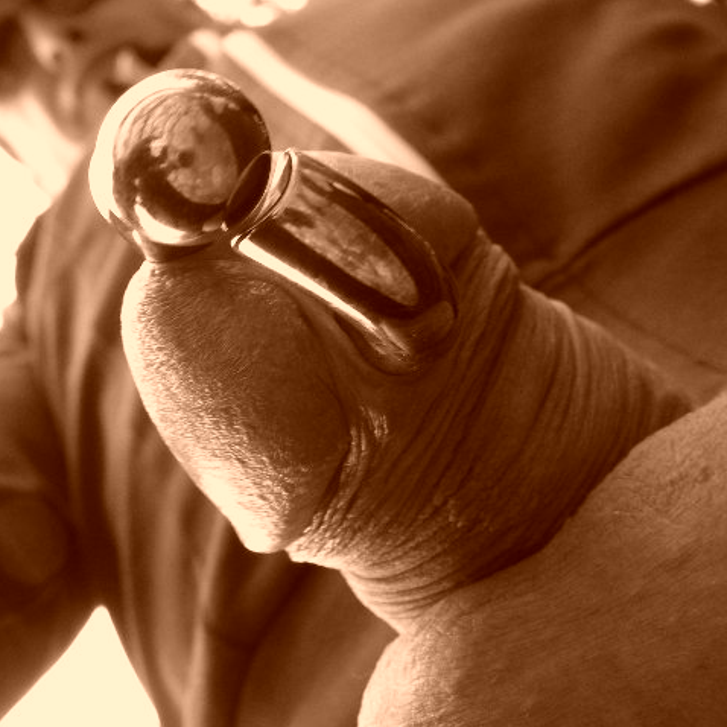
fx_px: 1069
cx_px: 423
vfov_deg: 37.6
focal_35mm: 45
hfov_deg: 37.5
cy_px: 364
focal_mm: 6.3
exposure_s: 1/63.3
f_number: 3.5
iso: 50
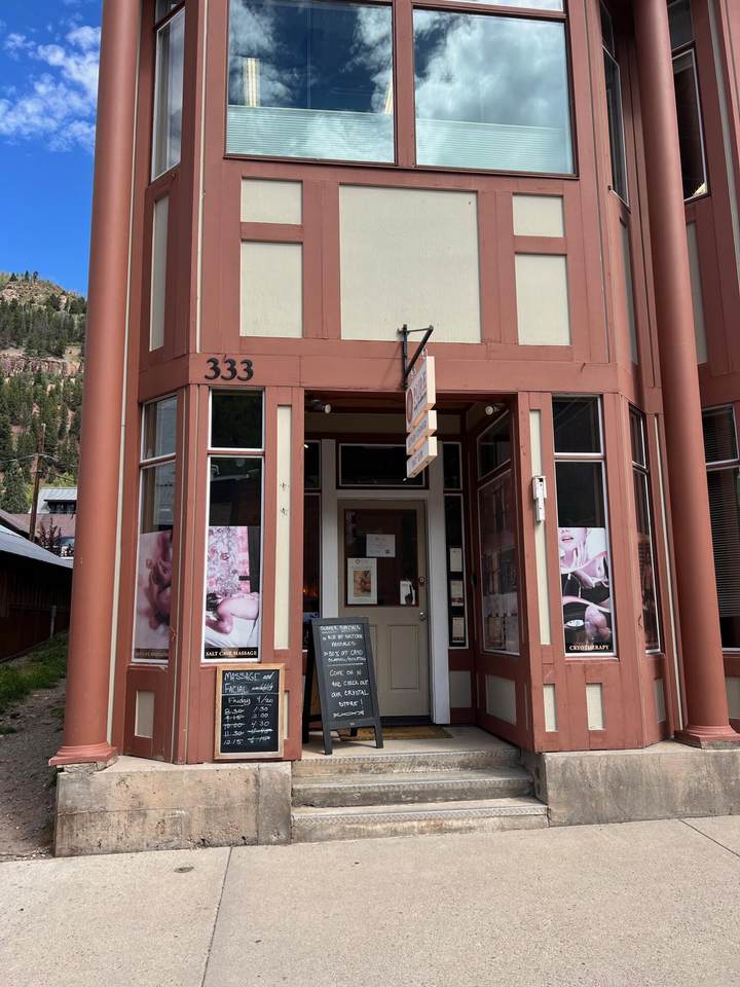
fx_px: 741
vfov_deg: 67.3
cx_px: 370
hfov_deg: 53.1
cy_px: 494
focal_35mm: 26
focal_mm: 5.7
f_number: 1.5
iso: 50
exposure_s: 1/1779
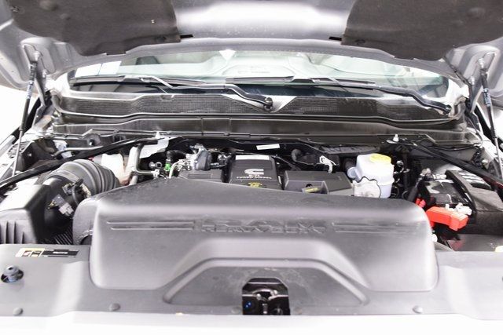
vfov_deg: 34.2
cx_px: 252
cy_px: 168
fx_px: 545
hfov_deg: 49.5
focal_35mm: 39
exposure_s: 1/20
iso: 1600
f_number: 2.8
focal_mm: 26
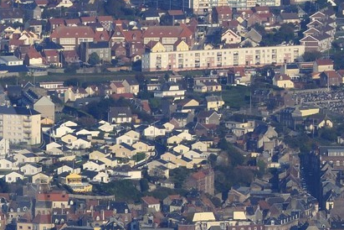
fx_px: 5398
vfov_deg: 2.4
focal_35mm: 565
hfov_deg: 3.6
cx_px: -295
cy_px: 267
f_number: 11
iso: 400
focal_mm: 145
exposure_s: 1/800
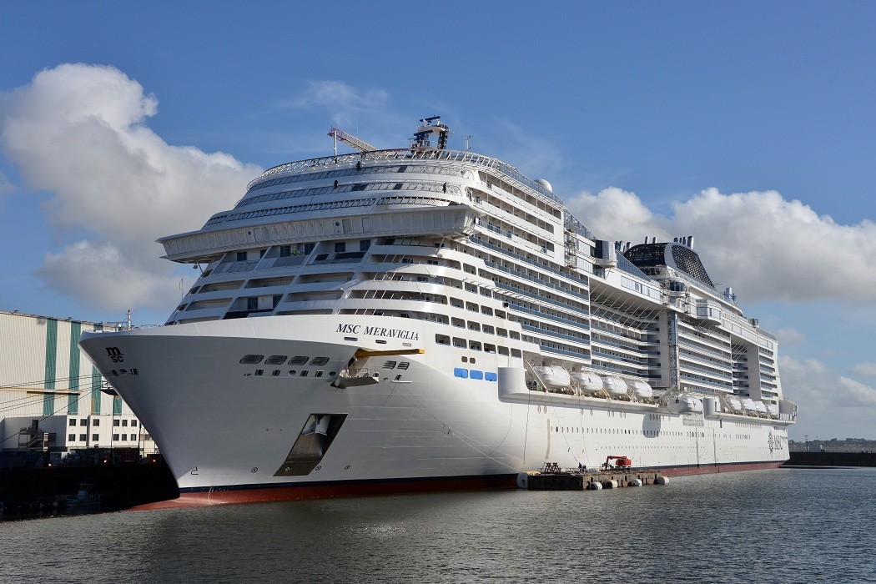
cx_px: 438
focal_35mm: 48
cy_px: 292
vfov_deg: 28.1
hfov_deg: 41.1
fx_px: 1168
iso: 400
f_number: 13
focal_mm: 48
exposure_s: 1/1000
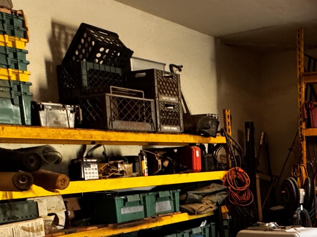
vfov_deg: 29.8
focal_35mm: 47
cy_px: 203
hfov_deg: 35.3
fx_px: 430
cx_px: 340
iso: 1000
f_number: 2.2
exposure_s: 1/60
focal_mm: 2.22
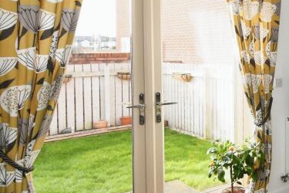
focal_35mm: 41
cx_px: 344
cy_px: 108
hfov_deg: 36.7
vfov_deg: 32.6
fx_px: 329
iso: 800
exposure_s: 1/125
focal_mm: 10
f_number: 7.1
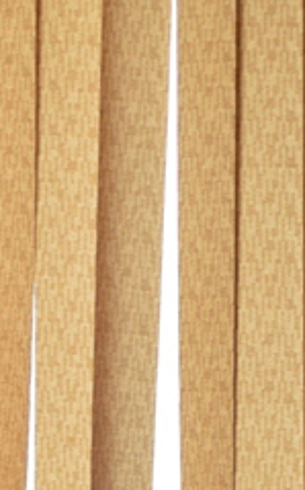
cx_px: 172
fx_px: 3491
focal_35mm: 262
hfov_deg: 5.0
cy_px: 614
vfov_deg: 7.9
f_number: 5.3
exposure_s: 1/20
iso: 400
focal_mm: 40
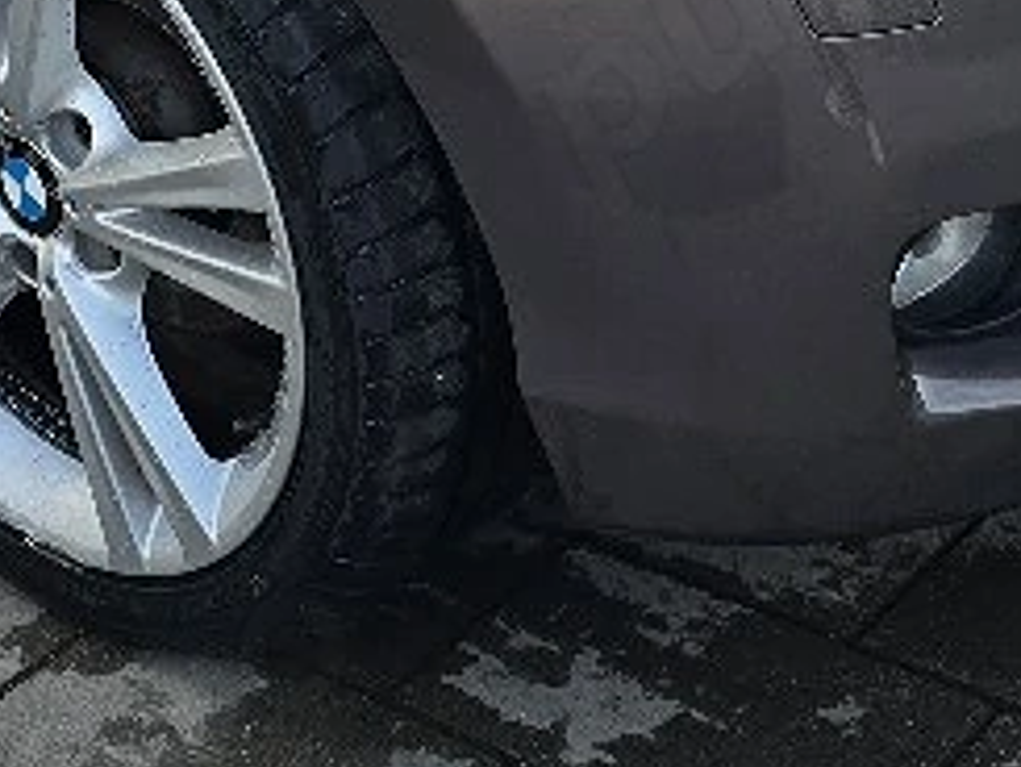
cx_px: 179
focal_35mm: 94
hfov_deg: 20.6
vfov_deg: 15.2
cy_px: -133
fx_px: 2774
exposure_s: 1/101
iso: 40
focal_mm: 6.3
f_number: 1.7
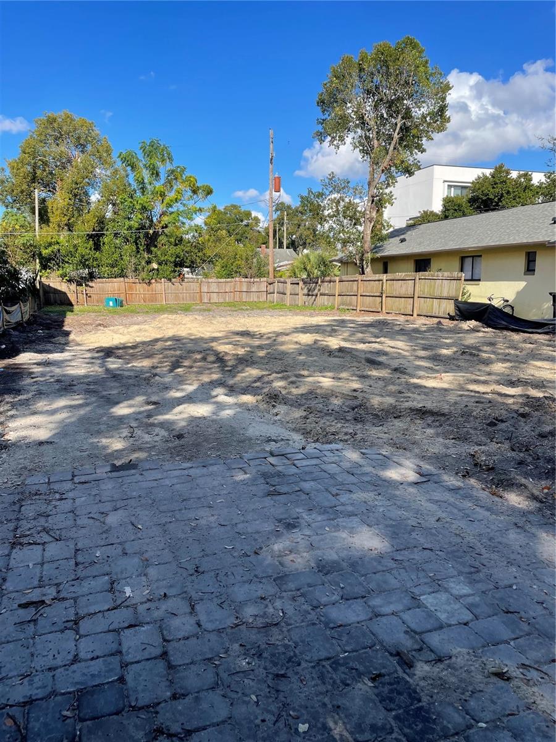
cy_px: 371
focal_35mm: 26
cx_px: 278
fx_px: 557
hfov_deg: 53.1
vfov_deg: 67.3
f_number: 1.6
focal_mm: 4.2
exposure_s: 1/1984
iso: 32
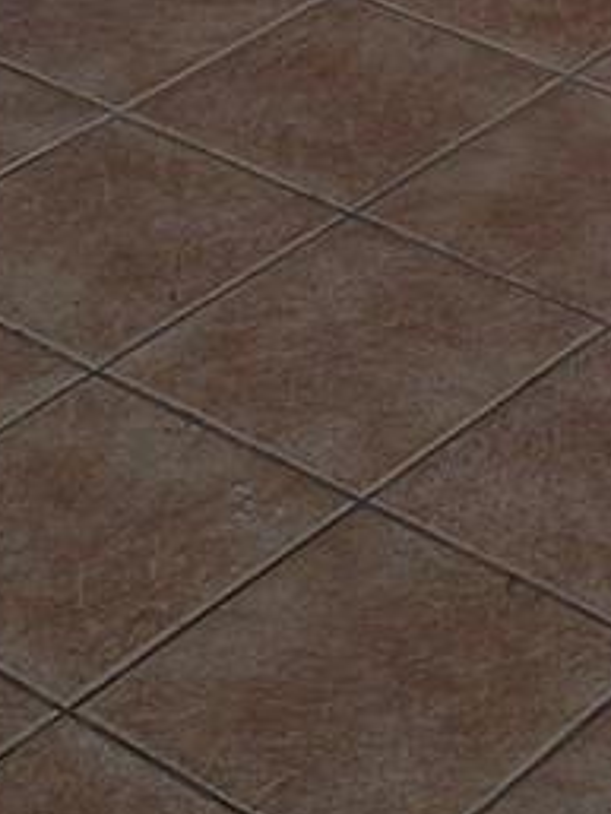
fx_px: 3363
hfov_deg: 10.3
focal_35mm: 143
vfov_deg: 12.0
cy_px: -915
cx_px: 662
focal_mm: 5.4
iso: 64
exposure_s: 1/60
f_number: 1.8
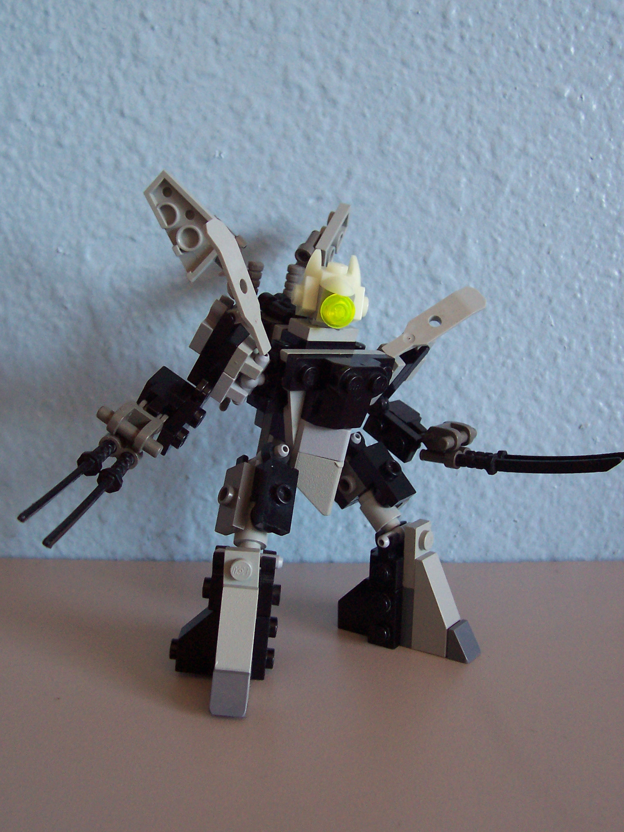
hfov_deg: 38.7
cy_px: 416
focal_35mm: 37
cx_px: 312
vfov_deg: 50.1
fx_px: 889
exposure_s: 1/20
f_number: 2.8
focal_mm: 5.6
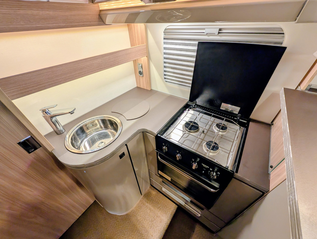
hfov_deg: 110.5
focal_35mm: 12
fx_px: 110
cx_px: 158
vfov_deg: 94.6
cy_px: 120
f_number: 1.7
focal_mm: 2.02
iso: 59
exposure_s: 1/63.1
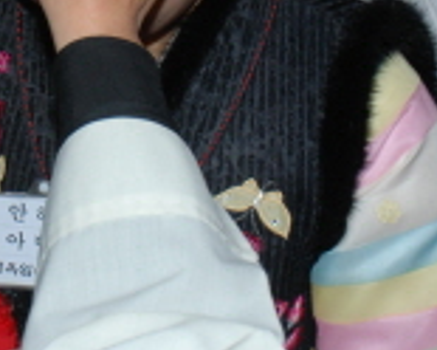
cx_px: 85
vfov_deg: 9.7
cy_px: 116
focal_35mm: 159
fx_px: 2058
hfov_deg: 12.1
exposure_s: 1/60
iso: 200
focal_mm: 25
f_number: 8
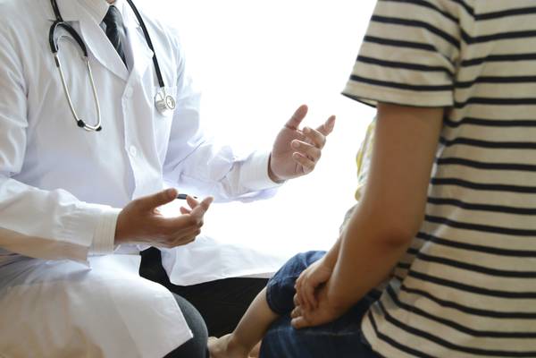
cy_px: 179
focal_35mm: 78
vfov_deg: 17.5
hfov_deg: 26.0
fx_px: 1161
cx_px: 268
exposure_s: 1/50
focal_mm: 78
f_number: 8
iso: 500
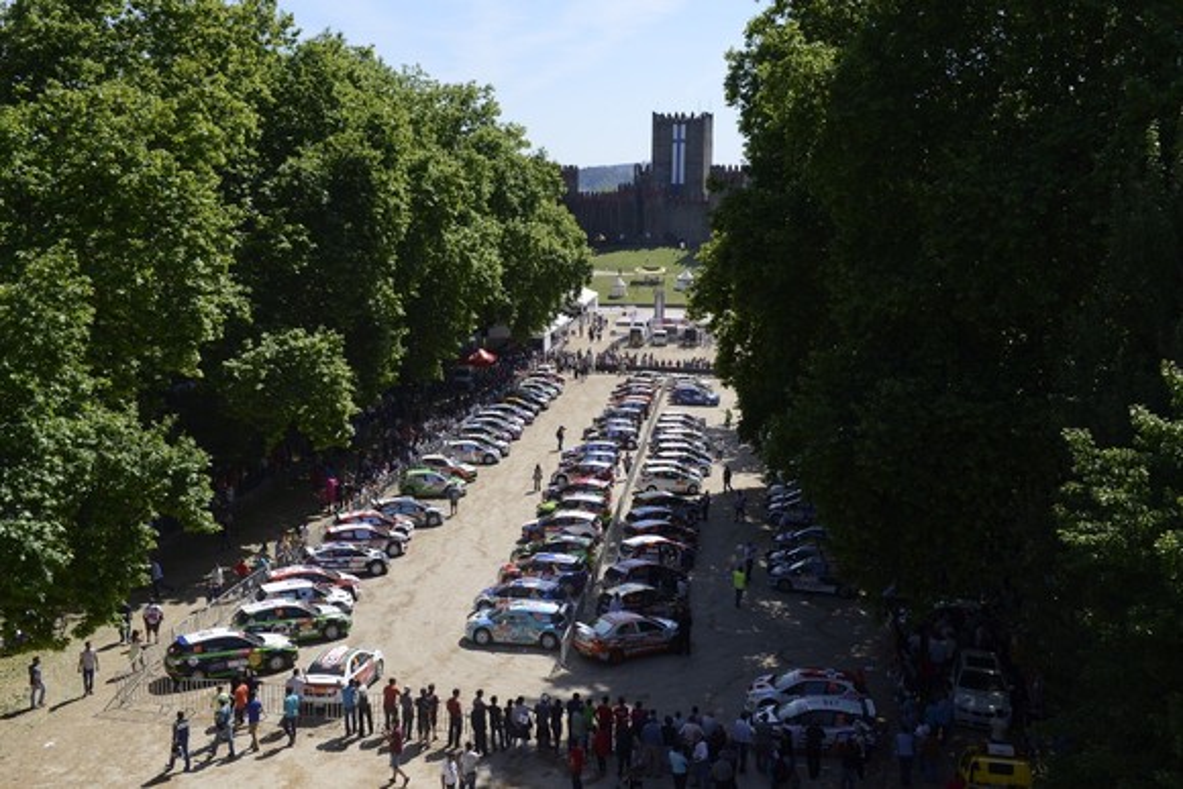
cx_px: 592
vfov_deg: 35.1
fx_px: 1249
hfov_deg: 50.7
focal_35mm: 38
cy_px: 394
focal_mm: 38
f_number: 9
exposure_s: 1/320
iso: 200
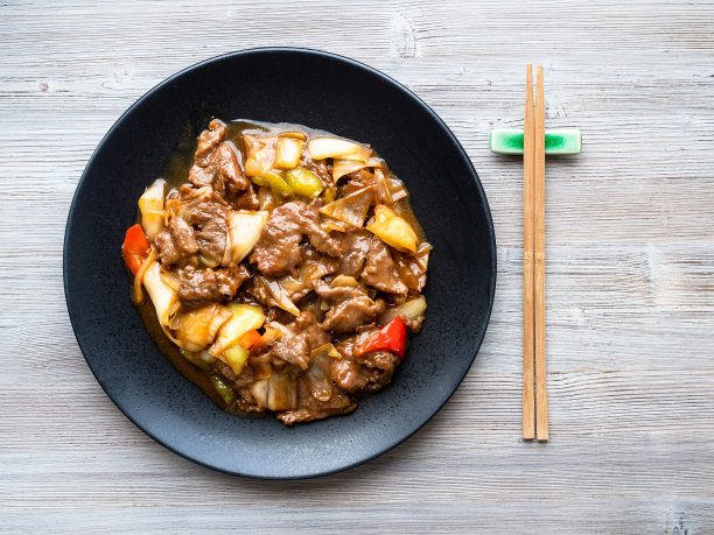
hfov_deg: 38.2
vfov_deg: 29.1
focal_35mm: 50
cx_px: 357
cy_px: 268
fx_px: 1031
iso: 400
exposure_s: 1/25
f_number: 5
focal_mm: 25
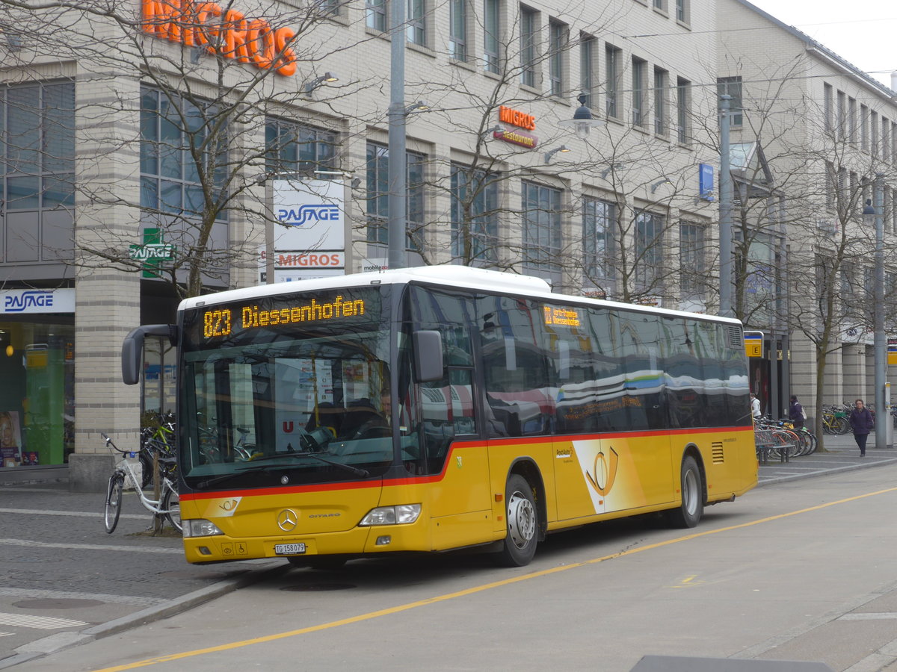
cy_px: 336
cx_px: 448
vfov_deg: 19.9
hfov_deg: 26.3
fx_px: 1918
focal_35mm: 74
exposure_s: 1/125
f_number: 4.2
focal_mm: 15
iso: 80
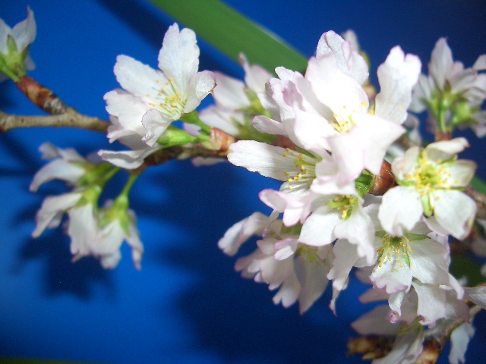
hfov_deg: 52.6
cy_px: 182
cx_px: 243
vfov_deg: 40.7
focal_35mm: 35
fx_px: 491
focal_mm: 5.8
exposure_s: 1/60
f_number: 2.6
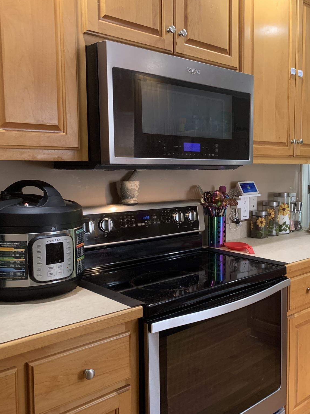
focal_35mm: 35
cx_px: 234
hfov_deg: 39.6
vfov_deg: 52.6
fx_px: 418
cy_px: 206
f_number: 1.8
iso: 200
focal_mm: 4.25
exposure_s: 1/60
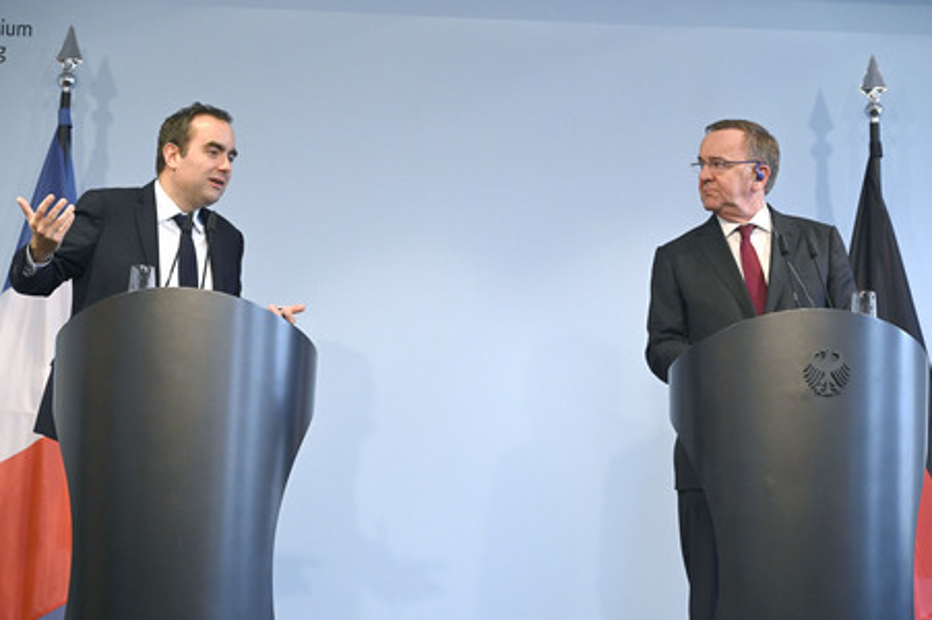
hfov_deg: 28.5
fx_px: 1837
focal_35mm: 71
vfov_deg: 19.2
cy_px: 310
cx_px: 466
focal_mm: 71
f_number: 5
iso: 5000
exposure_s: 1/400
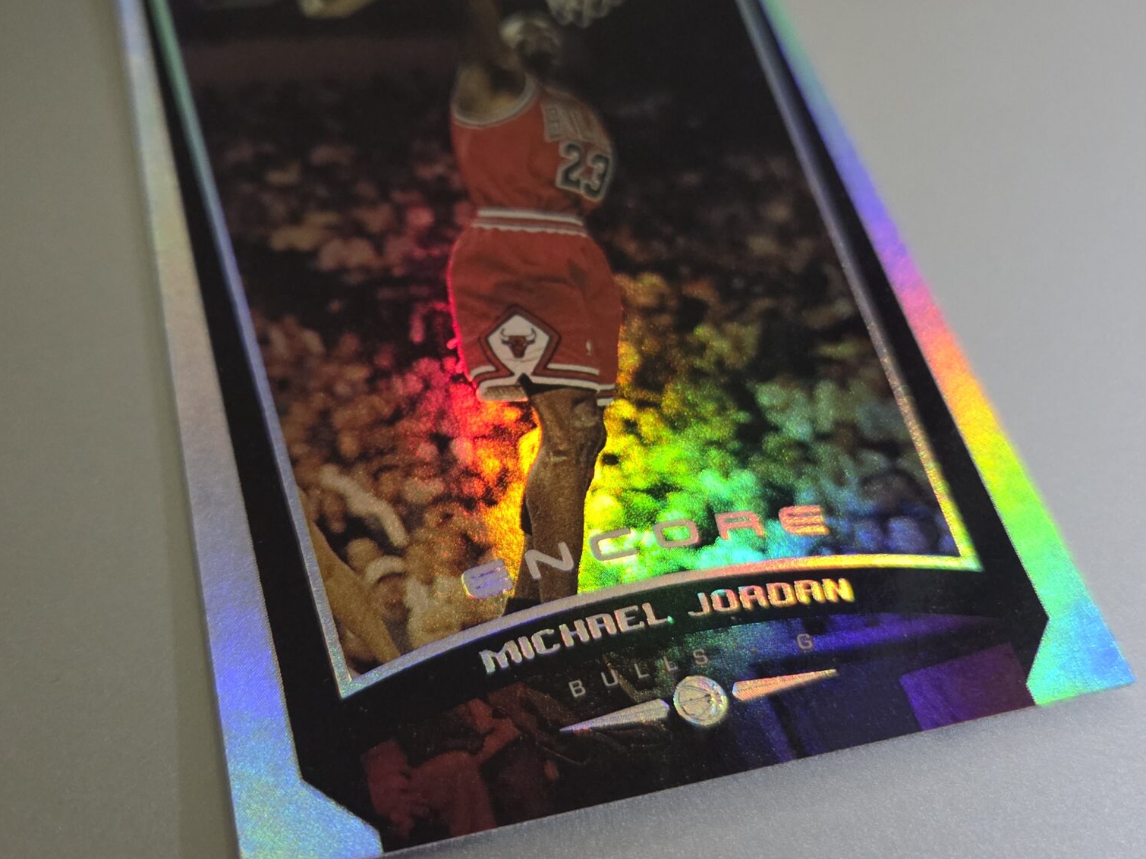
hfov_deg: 47.8
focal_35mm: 39
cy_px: 398
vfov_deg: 36.8
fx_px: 1291
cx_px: 526
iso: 1250
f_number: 1.8
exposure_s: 1/120
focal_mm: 5.4
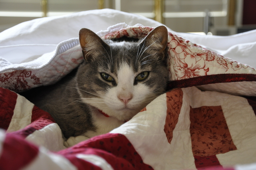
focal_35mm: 72
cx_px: 128
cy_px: 85
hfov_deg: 28.1
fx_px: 511
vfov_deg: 18.9
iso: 800
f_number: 4.8
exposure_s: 1/8
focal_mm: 48
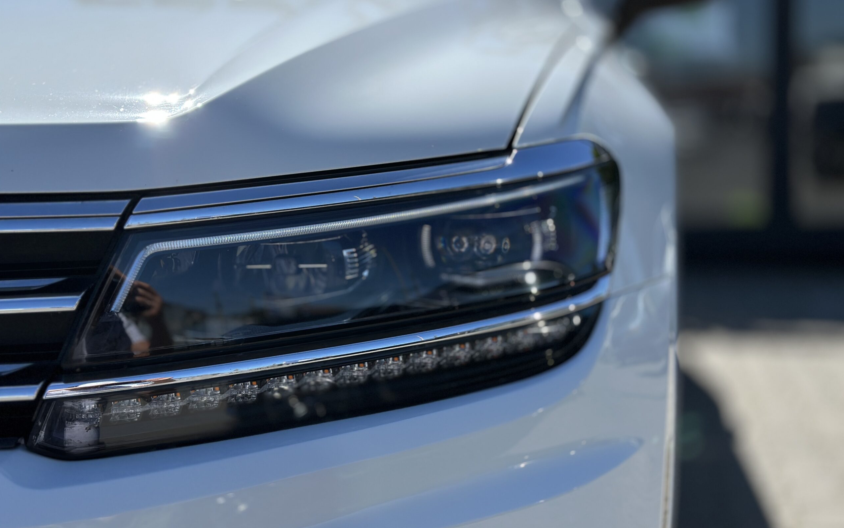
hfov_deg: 39.6
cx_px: 422
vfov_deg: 25.3
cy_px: 265
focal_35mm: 51
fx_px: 1173
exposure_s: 1/7634
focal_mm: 6.86
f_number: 1.78
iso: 100
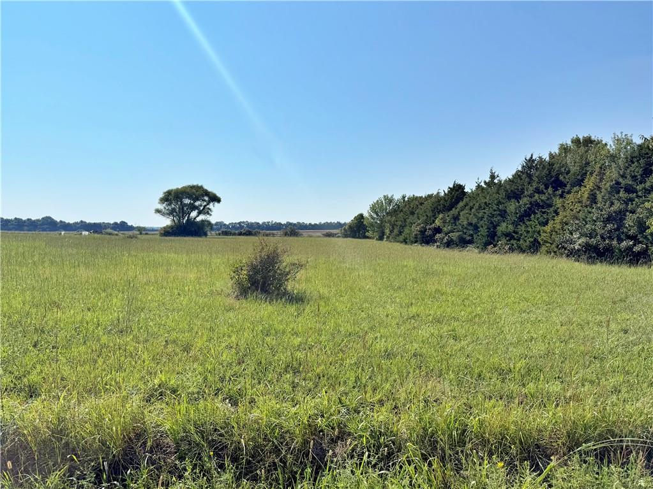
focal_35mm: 24
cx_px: 326
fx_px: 453
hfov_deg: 71.6
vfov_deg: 56.8
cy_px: 244
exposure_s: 1/11905
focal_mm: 6.76
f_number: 1.78
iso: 80
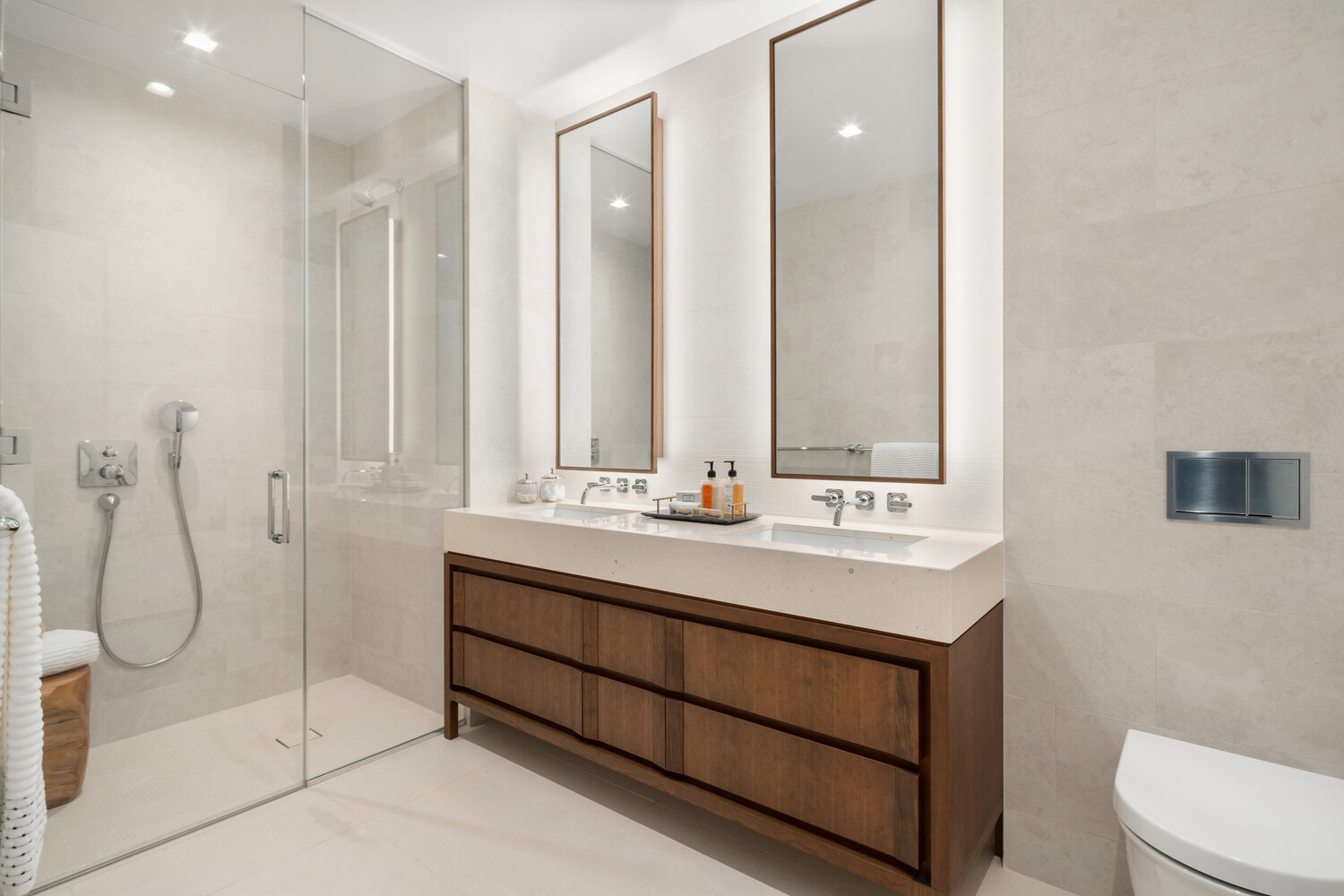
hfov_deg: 93.3
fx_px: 635
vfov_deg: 70.4
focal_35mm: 17
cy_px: 448
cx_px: 672
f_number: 16
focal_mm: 17
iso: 500
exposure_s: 1/8
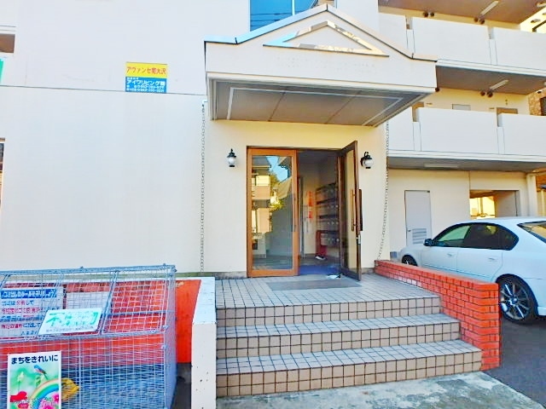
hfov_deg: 79.0
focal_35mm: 21
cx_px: 273
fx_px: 331
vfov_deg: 63.4
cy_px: 204
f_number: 3.5
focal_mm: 3.7
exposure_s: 1/200
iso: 125
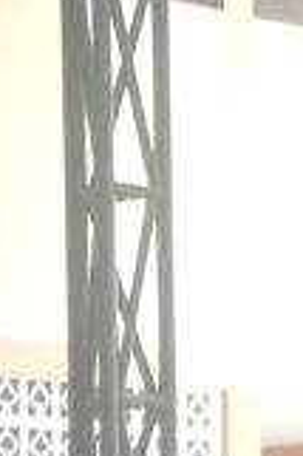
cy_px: 904
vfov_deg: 8.0
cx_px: -566
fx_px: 3112
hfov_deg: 5.3
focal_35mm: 246
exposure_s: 1/100
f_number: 2.8
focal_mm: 5.5
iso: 100
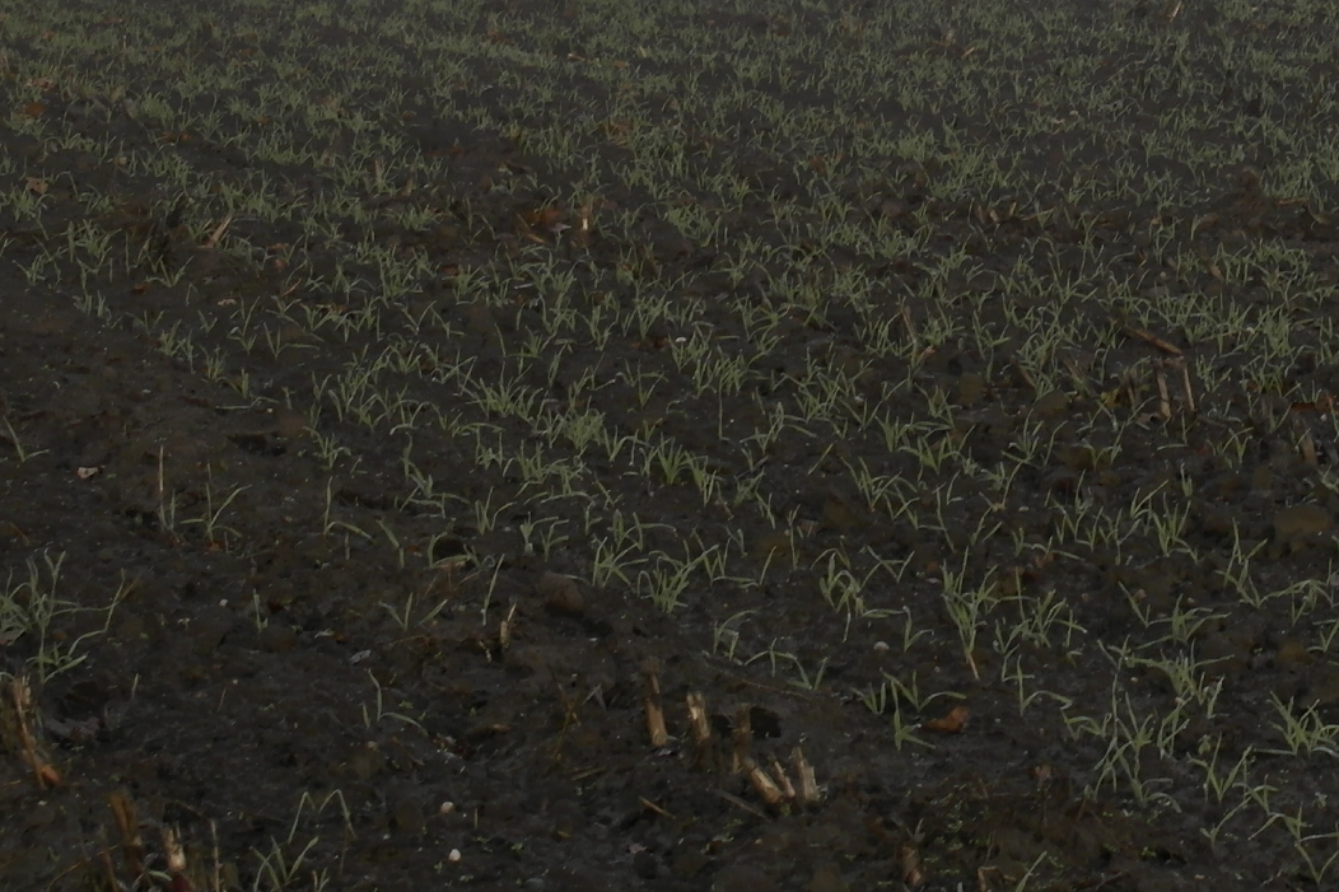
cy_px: -62
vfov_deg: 8.0
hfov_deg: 12.0
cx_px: 1219
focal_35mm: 170
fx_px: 6322
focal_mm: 30
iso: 200
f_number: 8
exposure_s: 1/60
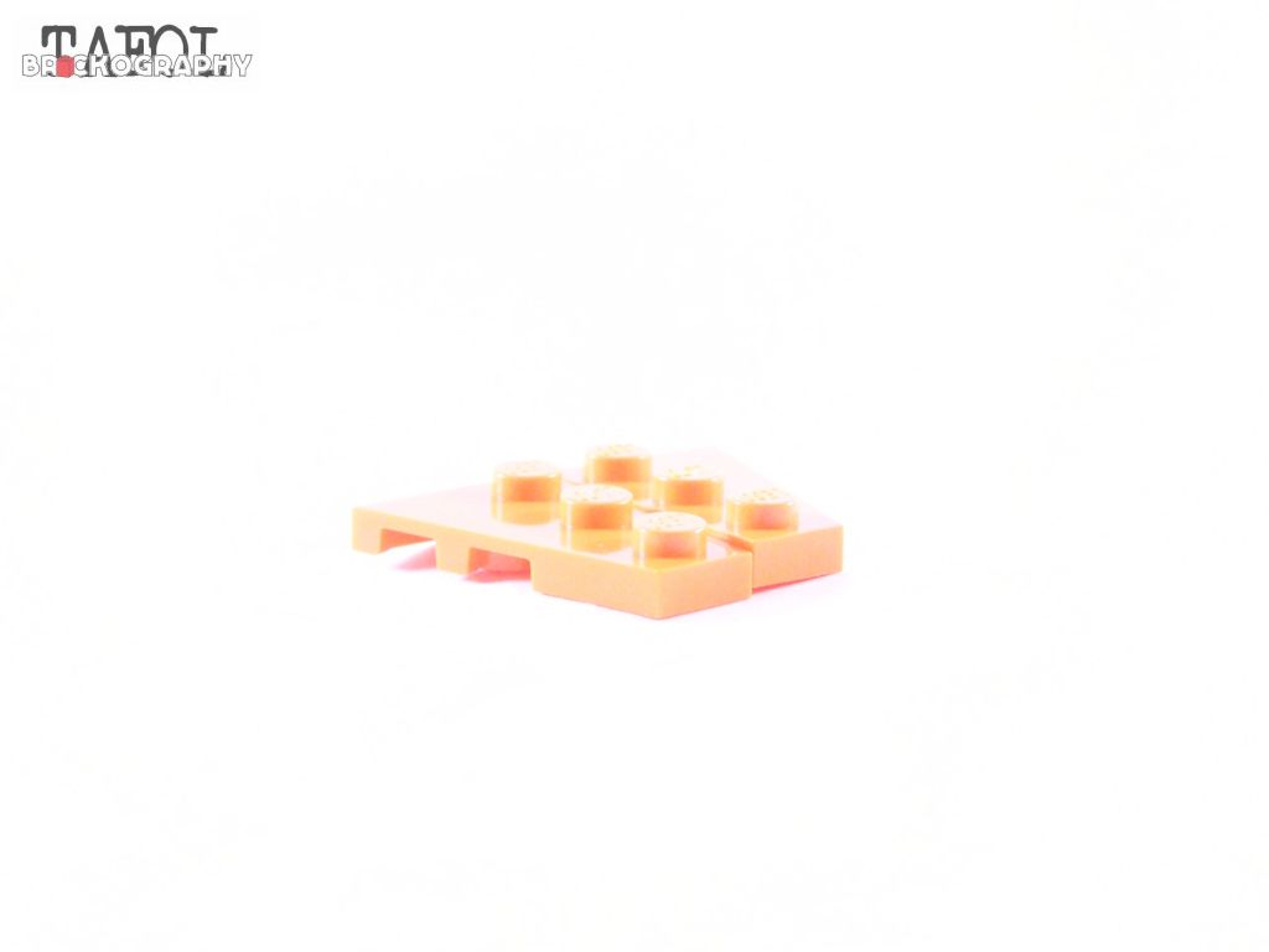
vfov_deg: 14.1
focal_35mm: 105
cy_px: 476
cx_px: 634
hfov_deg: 18.7
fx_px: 3849
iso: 400
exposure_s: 1/60
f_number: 3.2
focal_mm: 17.5
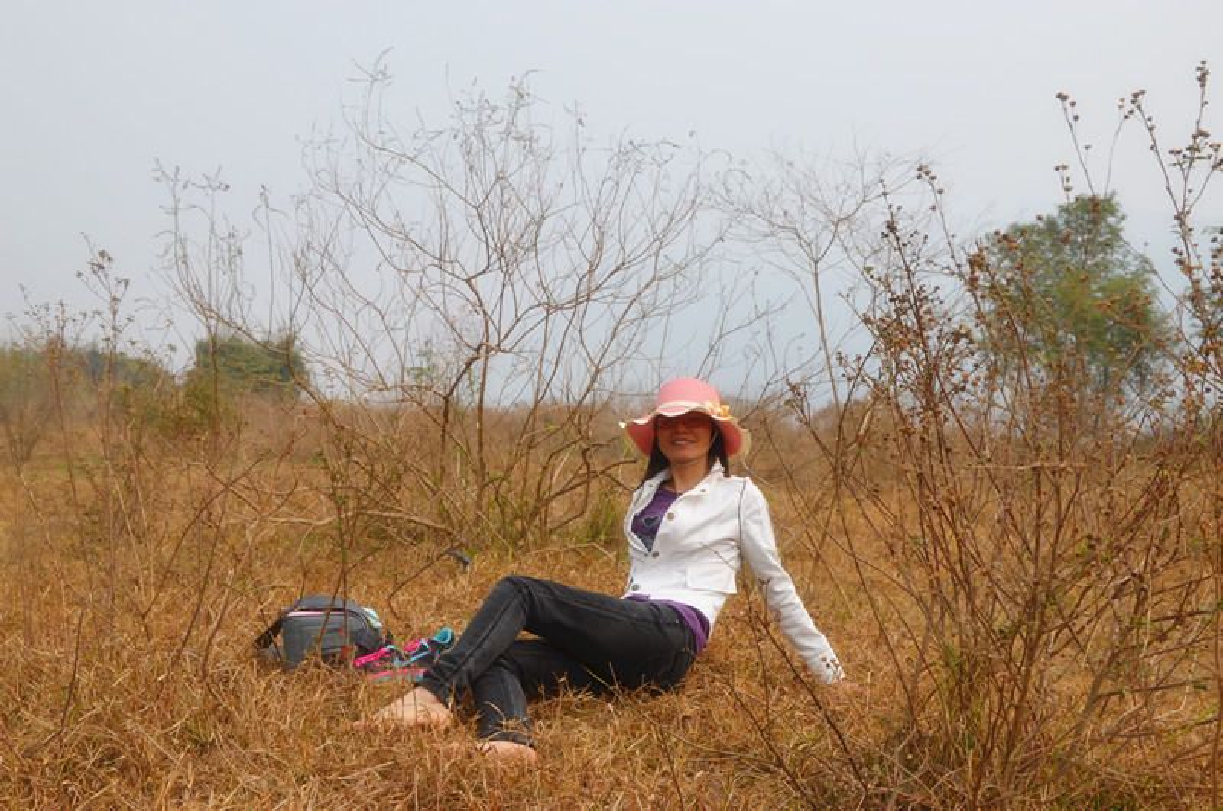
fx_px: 1323
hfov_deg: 49.6
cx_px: 612
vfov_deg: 34.1
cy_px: 406
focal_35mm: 39
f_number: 8
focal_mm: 26
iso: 100
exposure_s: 1/250
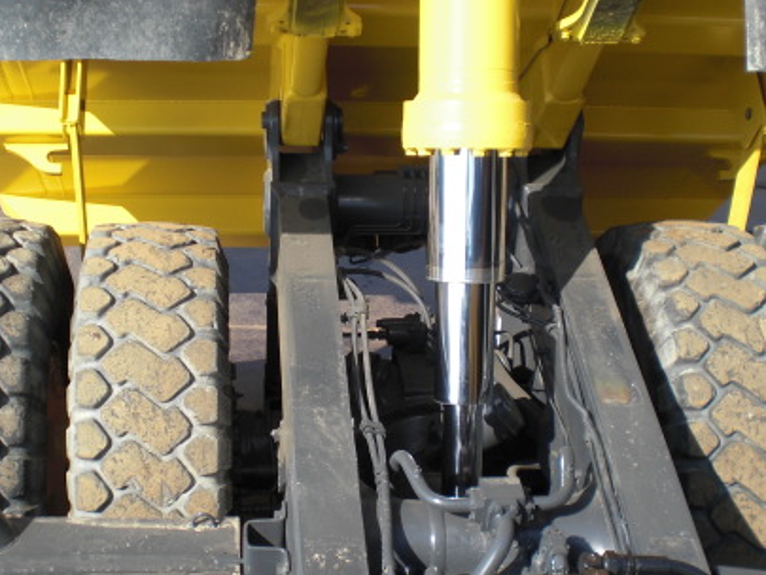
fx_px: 1328
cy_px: 367
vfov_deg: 24.3
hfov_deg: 32.2
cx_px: 380
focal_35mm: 60
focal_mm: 6.3
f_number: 3.1
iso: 64
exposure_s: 1/400
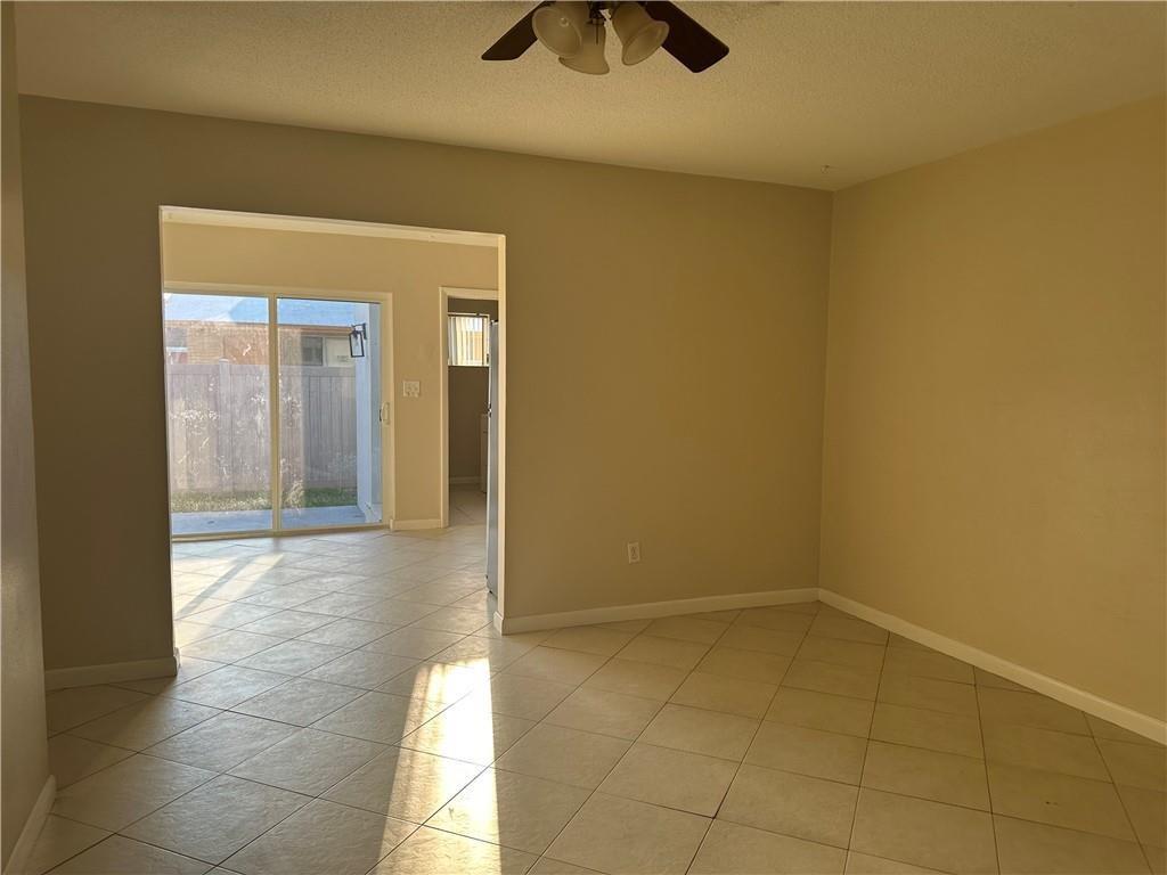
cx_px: 584
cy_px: 438
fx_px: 809
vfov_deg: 56.8
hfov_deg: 71.6
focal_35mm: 24
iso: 80
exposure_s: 1/186
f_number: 1.78
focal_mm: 6.86
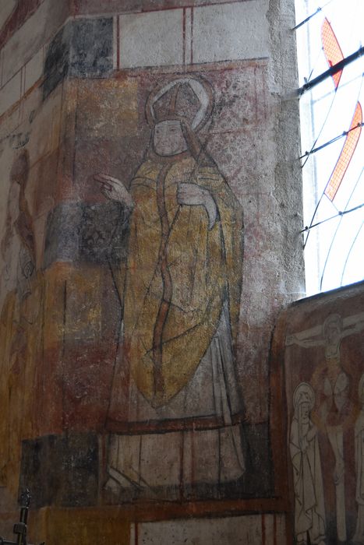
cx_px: 182
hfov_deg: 25.8
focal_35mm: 52
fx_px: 796
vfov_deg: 37.8
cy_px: 272
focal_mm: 35
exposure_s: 1/60
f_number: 4.5
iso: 560
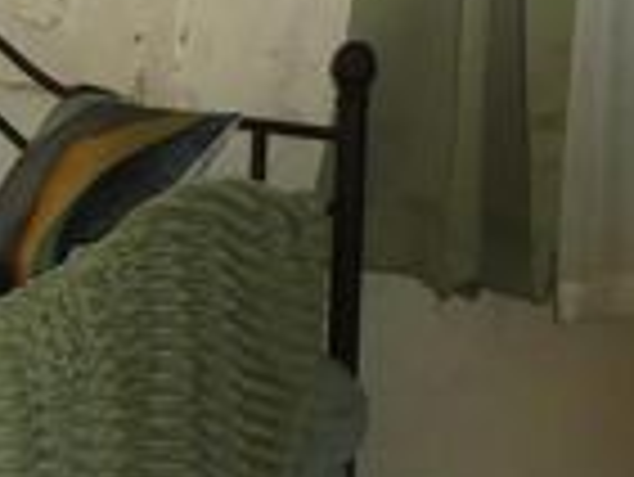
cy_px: 209
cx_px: -580
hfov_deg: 15.9
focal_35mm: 101
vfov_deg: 14.7
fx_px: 1851
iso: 320
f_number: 3.3
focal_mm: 4.3
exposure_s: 1/60
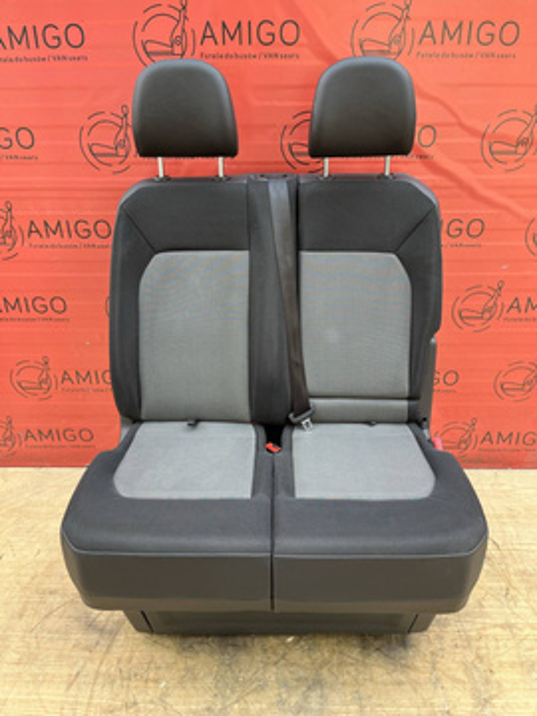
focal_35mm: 26
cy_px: 358
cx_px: 268
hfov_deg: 53.1
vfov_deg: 67.3
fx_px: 538
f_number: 1.6
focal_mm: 5.1
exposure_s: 1/130
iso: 64
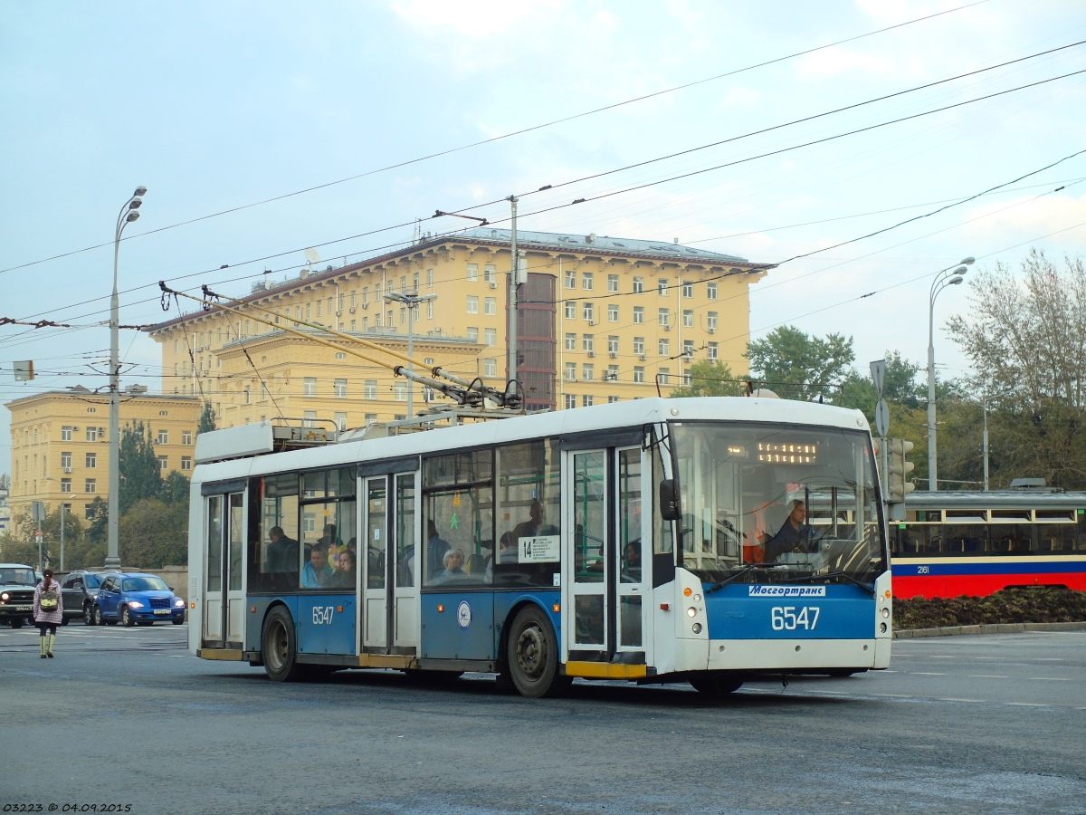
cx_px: 543
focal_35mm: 67
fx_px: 2102
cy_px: 408
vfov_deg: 21.9
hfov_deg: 29.0
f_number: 2.5
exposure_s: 1/250
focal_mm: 14.4
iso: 80
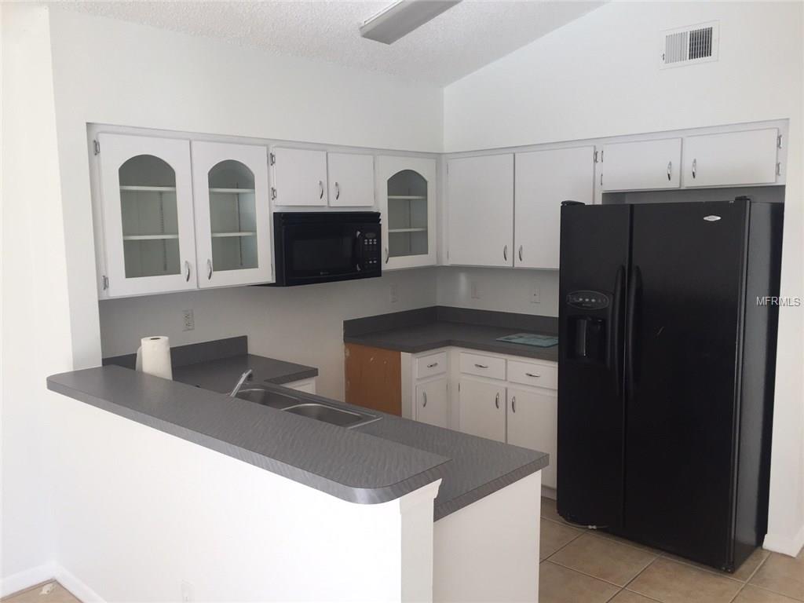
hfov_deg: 61.7
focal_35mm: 29
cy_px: 302
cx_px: 402
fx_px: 674
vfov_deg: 48.2
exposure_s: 1/120
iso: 50
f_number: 2.2
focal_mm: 4.15
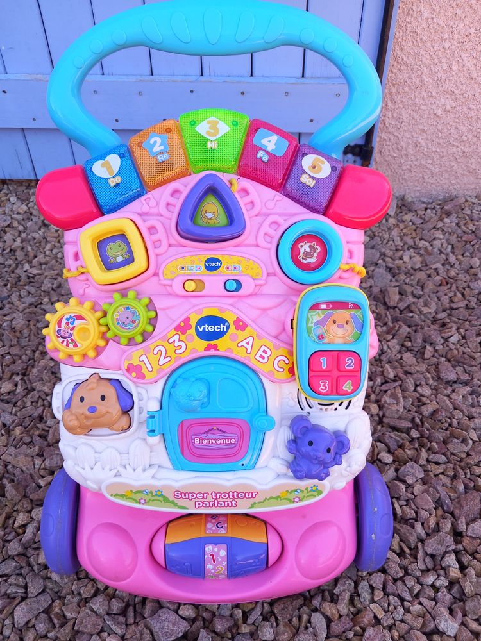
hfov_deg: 51.4
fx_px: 500
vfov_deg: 65.3
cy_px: 320
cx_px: 240
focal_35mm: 27
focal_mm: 4
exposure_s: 1/100
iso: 40
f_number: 1.8
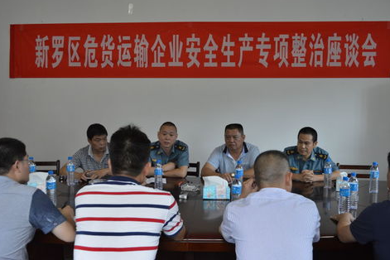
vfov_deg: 37.8
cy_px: 134
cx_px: 202
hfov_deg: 54.4
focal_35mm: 35
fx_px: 379
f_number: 5.6
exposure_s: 1/50
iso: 400
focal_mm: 22
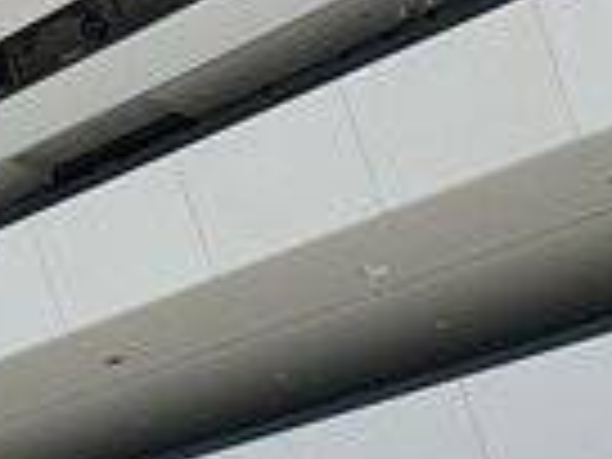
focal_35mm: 122
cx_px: -788
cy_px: 734
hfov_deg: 12.9
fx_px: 2157
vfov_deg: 11.5
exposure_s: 1/6211
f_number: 1.5
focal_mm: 5.7
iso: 50
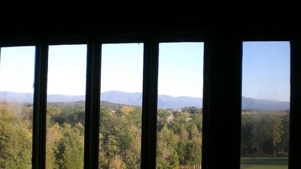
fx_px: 335
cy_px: 111
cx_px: 150
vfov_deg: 28.2
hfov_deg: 48.3
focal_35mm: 42
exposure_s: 1/250
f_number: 3.1
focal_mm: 6.3
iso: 50
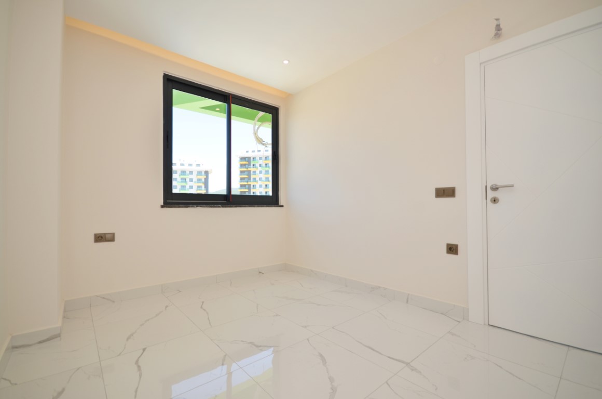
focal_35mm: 15
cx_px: 301
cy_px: 200
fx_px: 250
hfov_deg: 100.5
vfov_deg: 77.1
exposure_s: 1/125
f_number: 5.6
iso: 140
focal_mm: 10
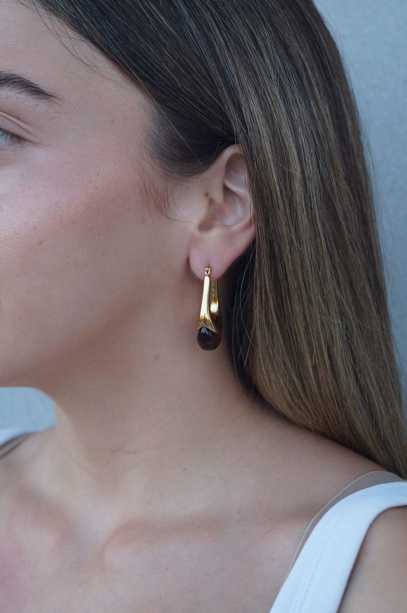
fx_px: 1275
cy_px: 306
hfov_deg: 18.1
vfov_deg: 27.0
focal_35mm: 75
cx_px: 204
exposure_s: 1/160
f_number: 5.6
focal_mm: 50
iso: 640
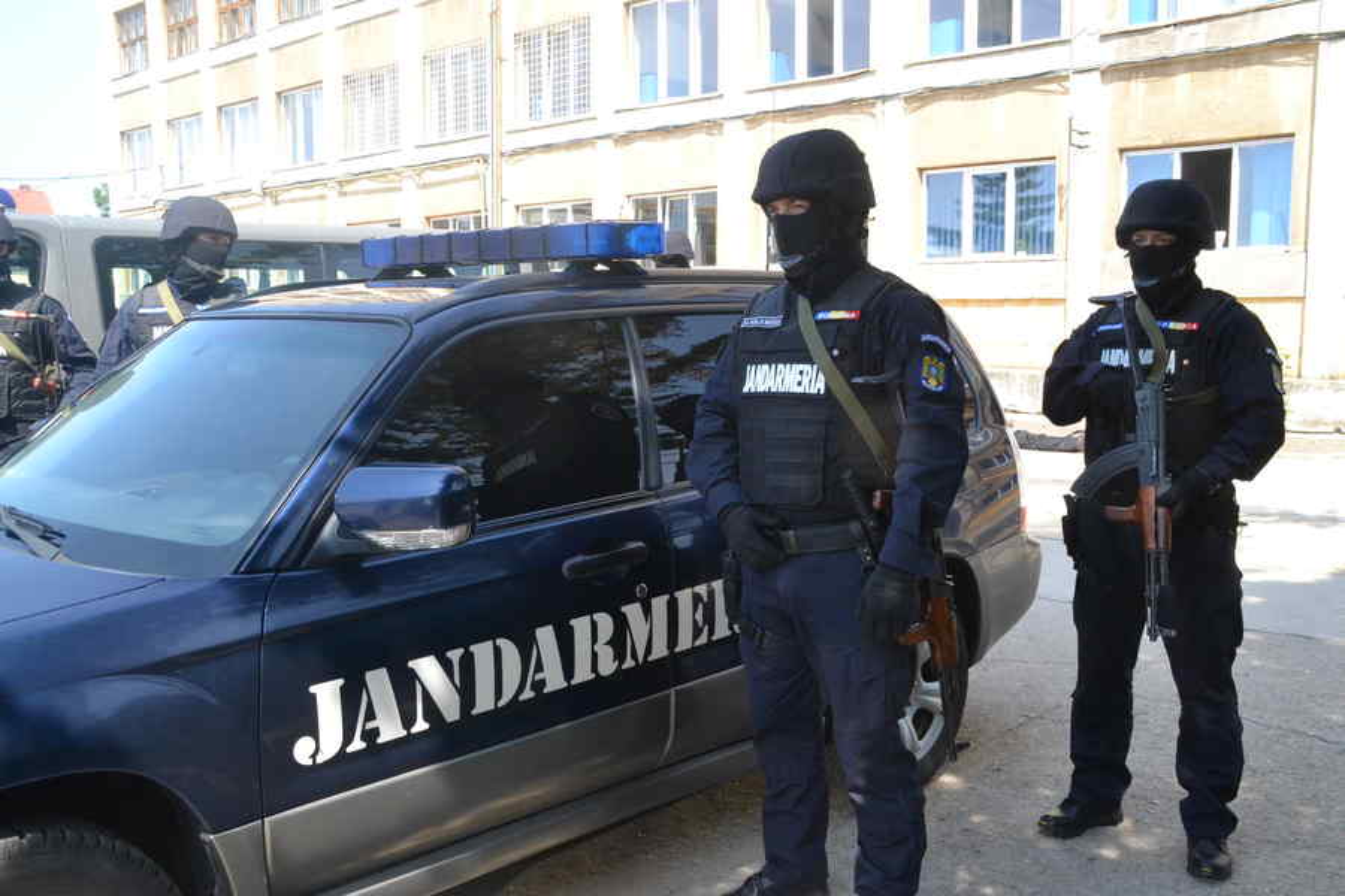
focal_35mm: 33
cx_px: 672
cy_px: 448
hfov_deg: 57.2
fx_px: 1233
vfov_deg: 40.0
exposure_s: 1/500
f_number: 11
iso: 1600
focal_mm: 22
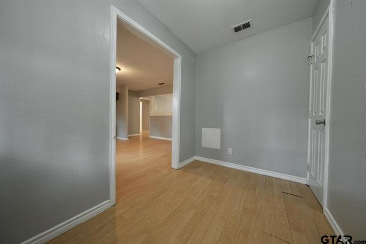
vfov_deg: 90.0
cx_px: 183
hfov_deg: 112.6
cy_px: 122
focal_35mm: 12
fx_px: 122
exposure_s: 1/1.6
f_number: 7.1
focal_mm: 12
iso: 200
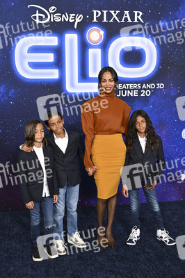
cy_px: 139
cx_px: 92
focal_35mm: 43
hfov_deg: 31.1
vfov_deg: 45.5
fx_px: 332
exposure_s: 1/320
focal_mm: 43
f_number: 5.6
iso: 1600
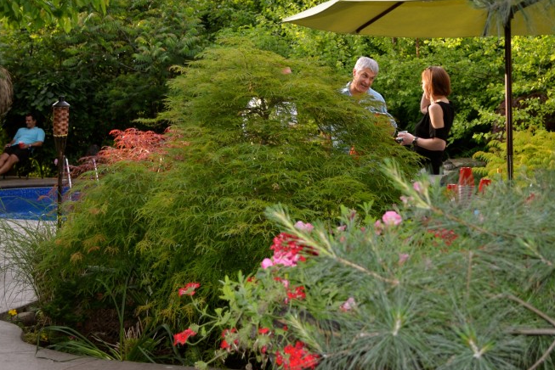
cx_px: 306
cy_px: 108
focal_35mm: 61
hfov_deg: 32.8
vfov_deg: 22.1
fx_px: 941
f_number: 4.2
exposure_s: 1/200
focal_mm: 26
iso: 200
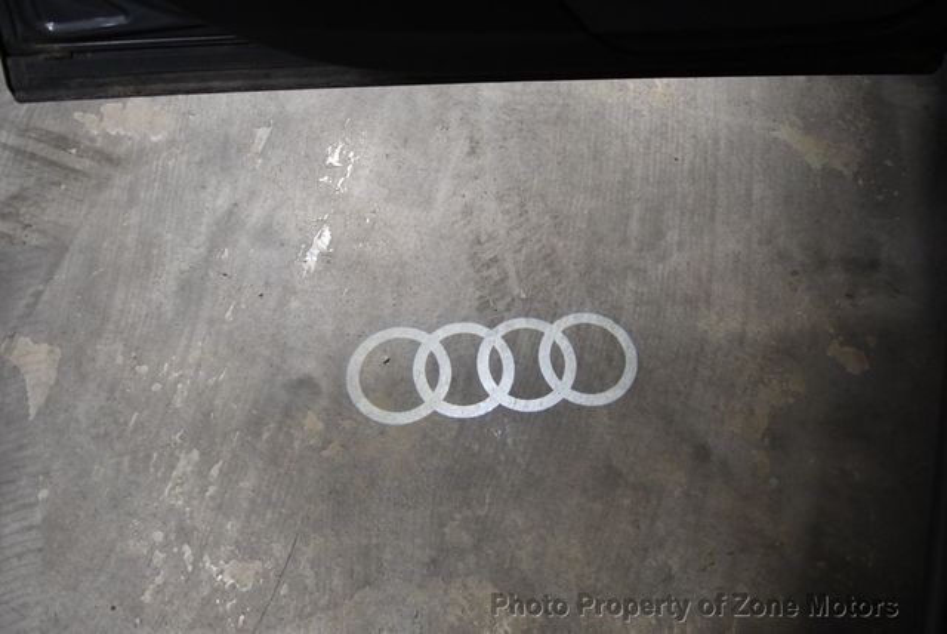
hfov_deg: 53.1
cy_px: 317
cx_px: 474
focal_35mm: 36
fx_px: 948
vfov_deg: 36.9
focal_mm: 18
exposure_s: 1/125
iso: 1100
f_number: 3.5
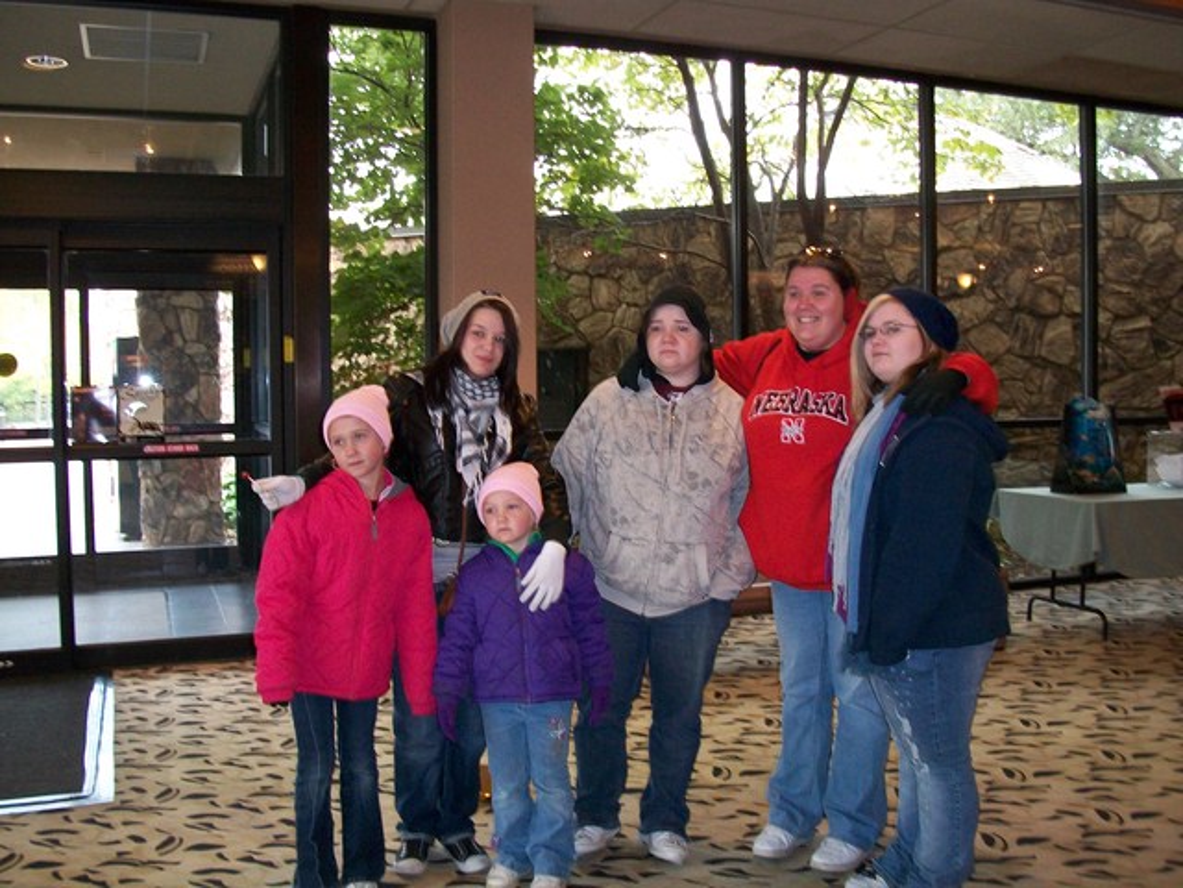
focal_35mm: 32
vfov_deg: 44.2
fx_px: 1094
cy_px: 444
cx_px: 592
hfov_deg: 56.8
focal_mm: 5.7
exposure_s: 1/30
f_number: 2.9
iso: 160
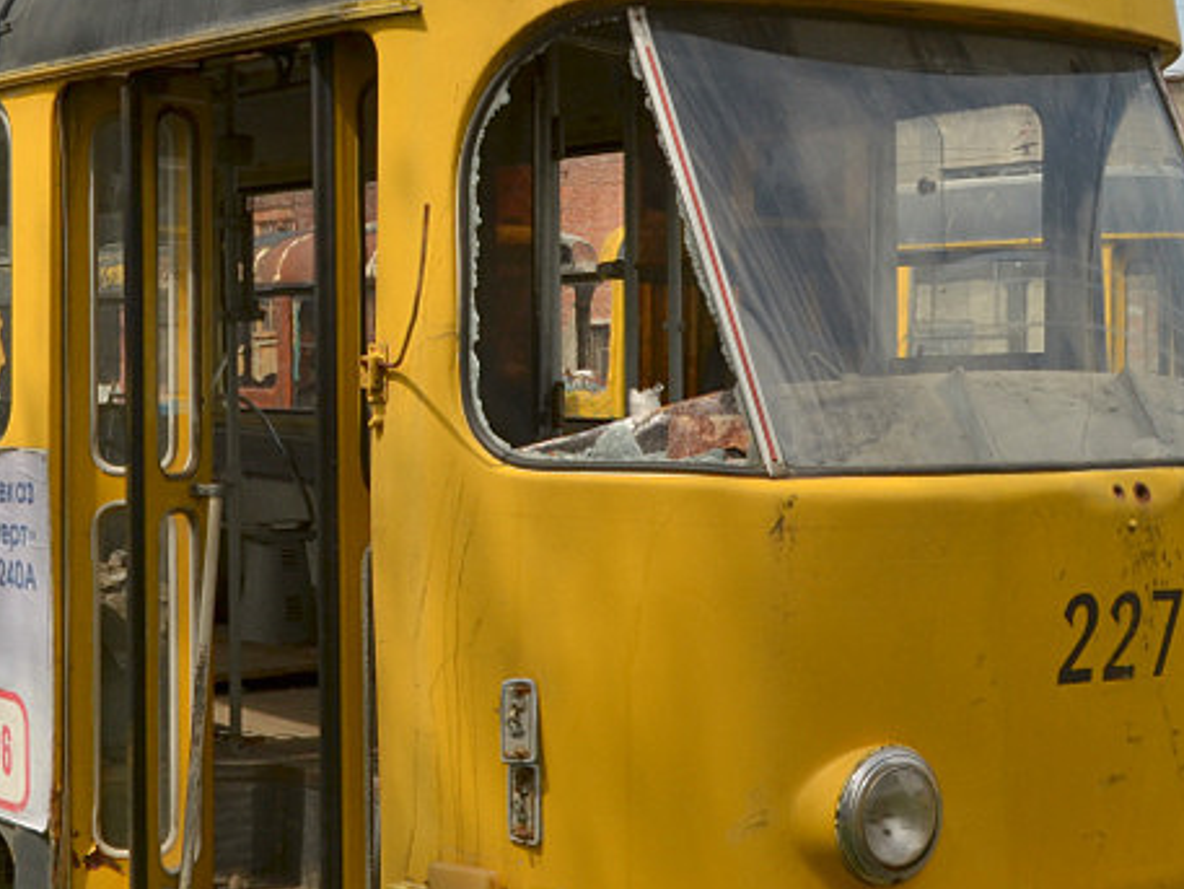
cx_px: 282
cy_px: 408
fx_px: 2326
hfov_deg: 28.1
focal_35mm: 68
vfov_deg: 21.6
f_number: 10
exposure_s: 1/400
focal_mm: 18
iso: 200
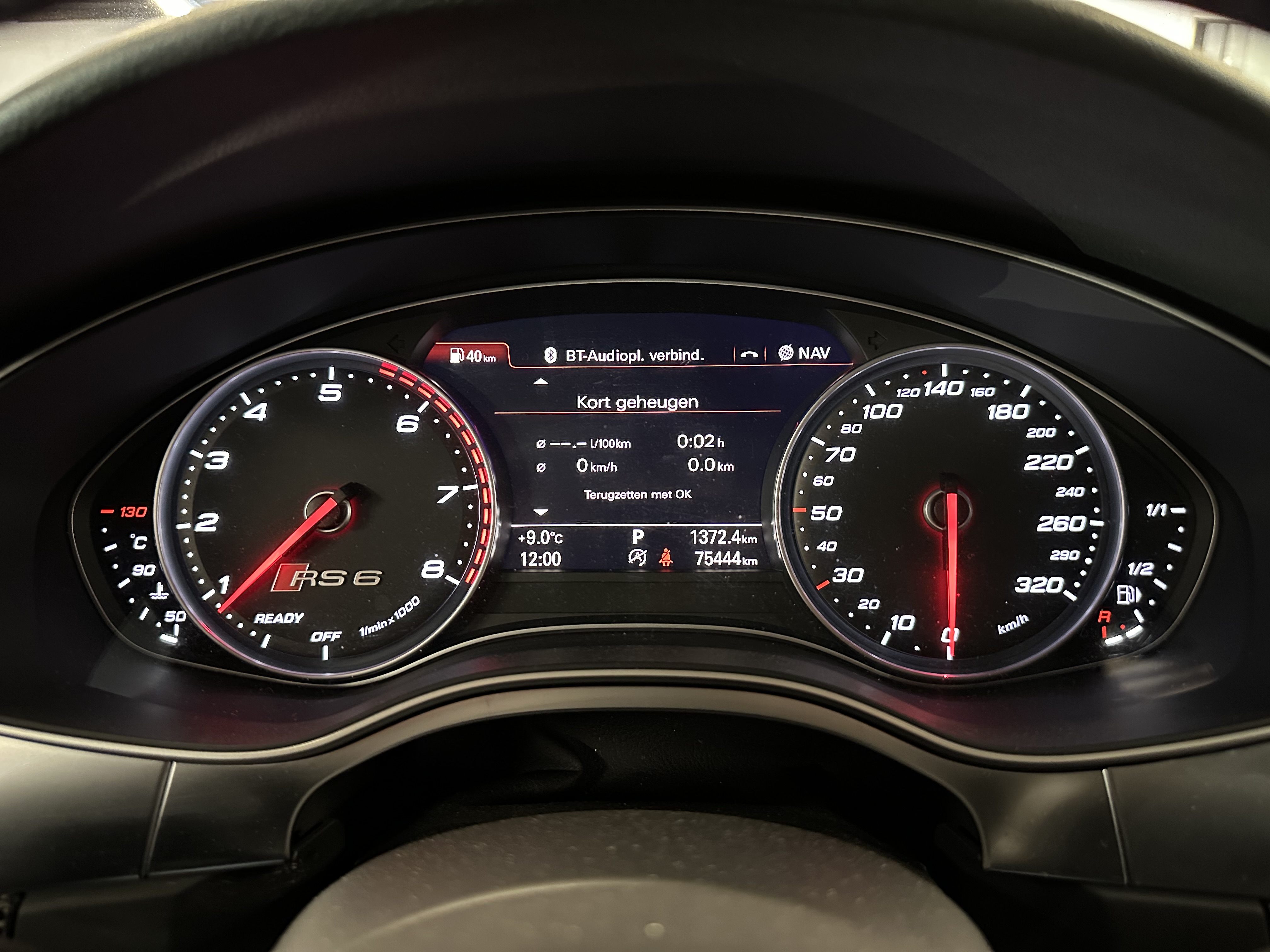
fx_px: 881
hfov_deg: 71.6
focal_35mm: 24
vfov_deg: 56.8
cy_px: 476
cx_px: 635
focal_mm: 6.86
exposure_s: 1/28
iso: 1250
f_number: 1.78
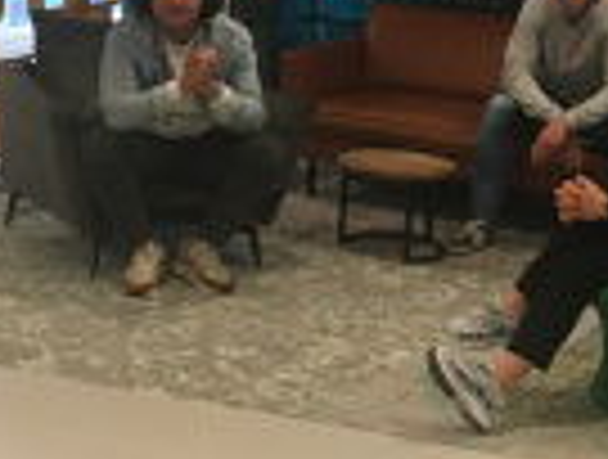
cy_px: 20
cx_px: 302
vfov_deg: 13.7
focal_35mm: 107
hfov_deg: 18.3
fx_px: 1884
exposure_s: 1/30
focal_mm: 4.15
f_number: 2.2
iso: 160
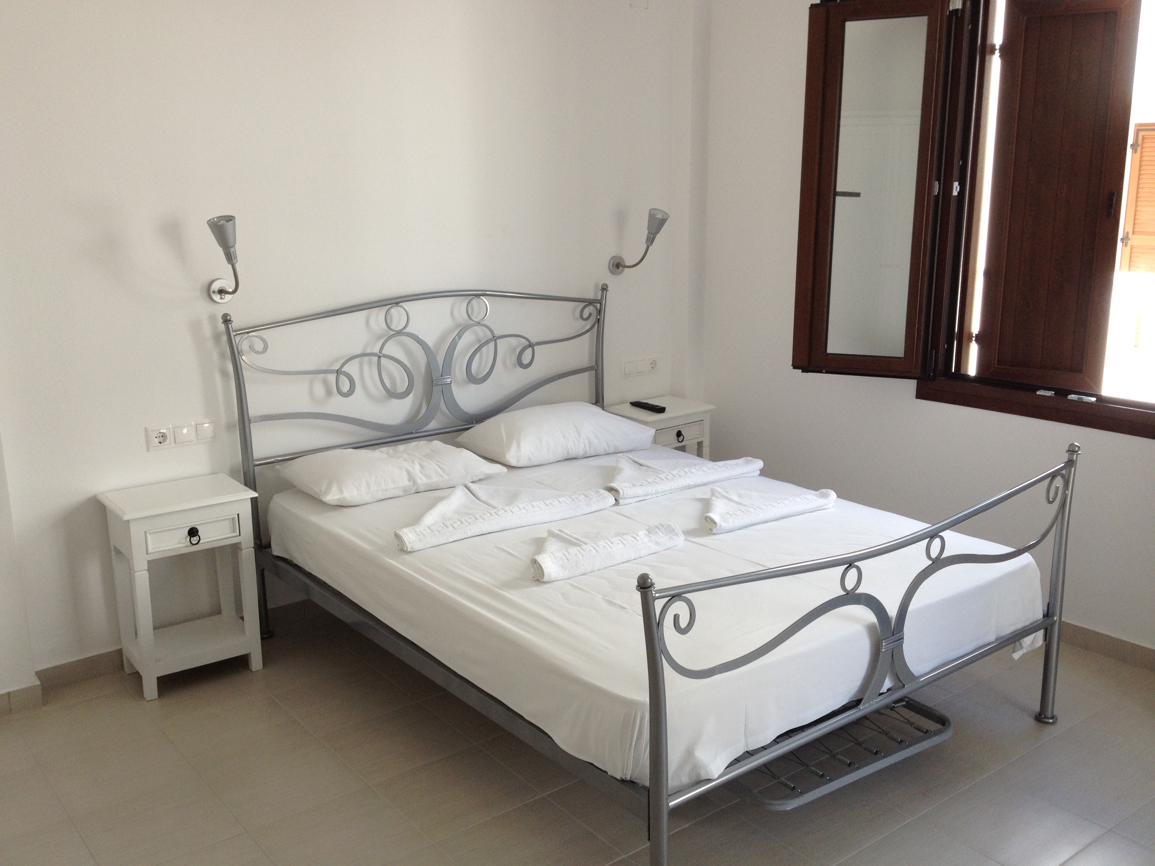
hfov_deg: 52.6
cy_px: 433
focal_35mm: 35
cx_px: 578
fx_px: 1168
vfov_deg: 40.7
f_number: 2.4
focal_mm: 4.28
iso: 80
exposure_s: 1/120
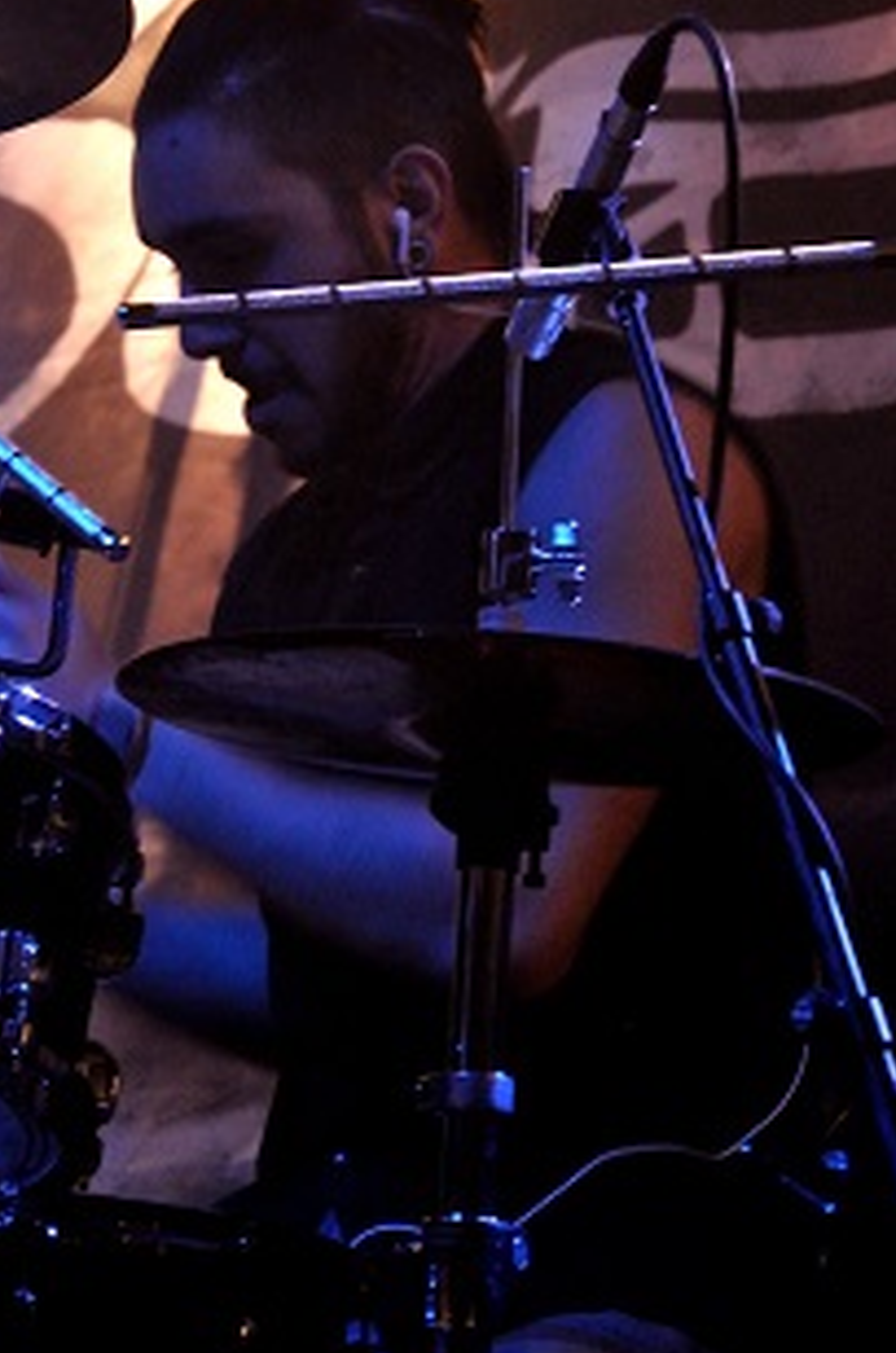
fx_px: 9405
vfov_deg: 8.2
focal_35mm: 251
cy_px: 470
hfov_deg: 5.5
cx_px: 191
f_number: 5.6
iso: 1800
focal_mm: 105
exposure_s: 1/60
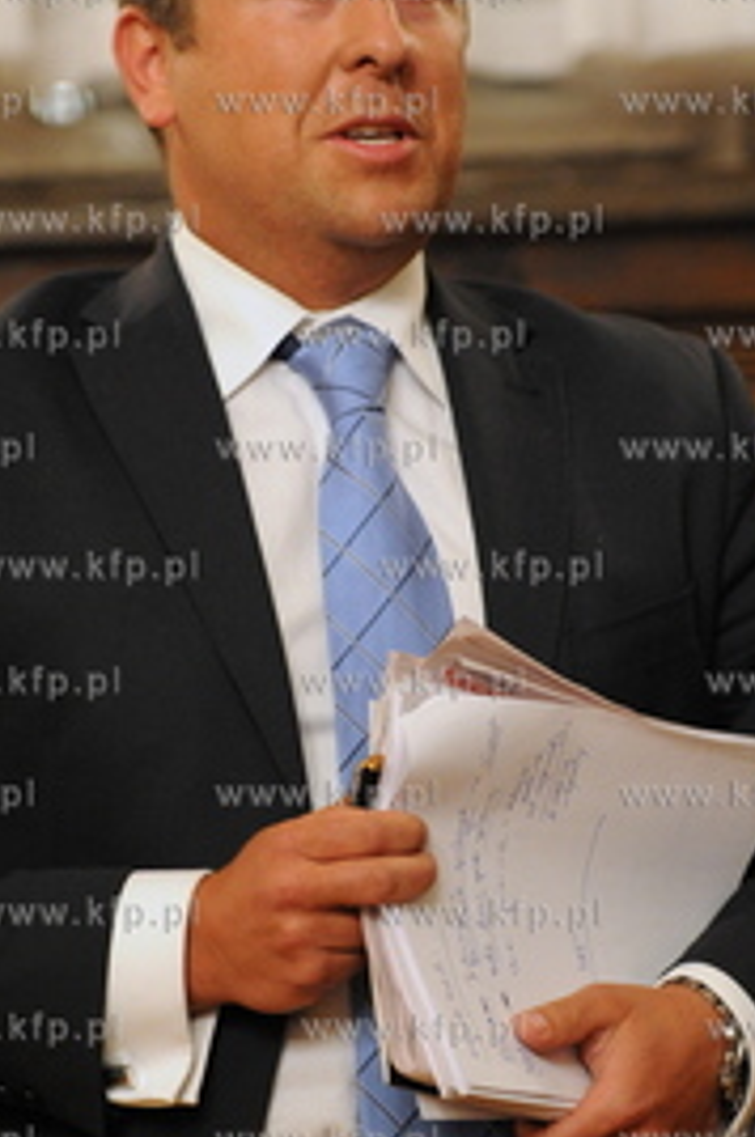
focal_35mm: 179
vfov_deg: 11.5
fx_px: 5645
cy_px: 560
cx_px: 356
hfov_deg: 7.7
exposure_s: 1/100
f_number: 2.8
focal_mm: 120
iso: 6400
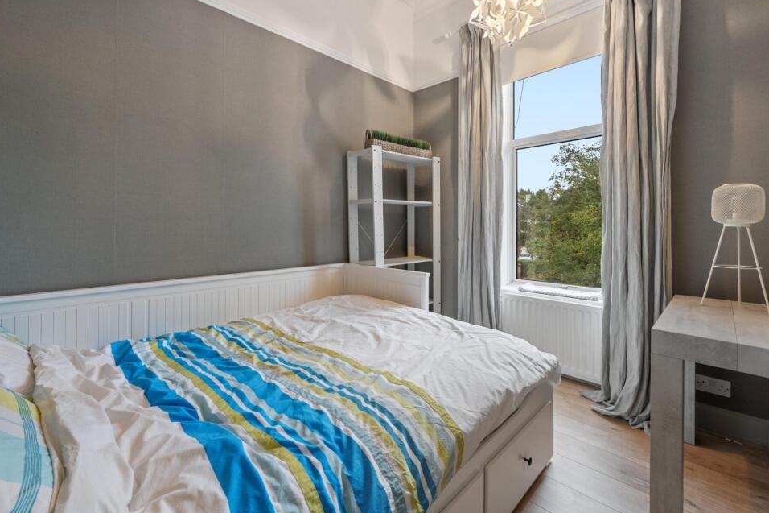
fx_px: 320
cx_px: 394
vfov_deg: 77.2
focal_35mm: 15
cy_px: 242
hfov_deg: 100.4
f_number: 8
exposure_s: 1/1.67
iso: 640
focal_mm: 14
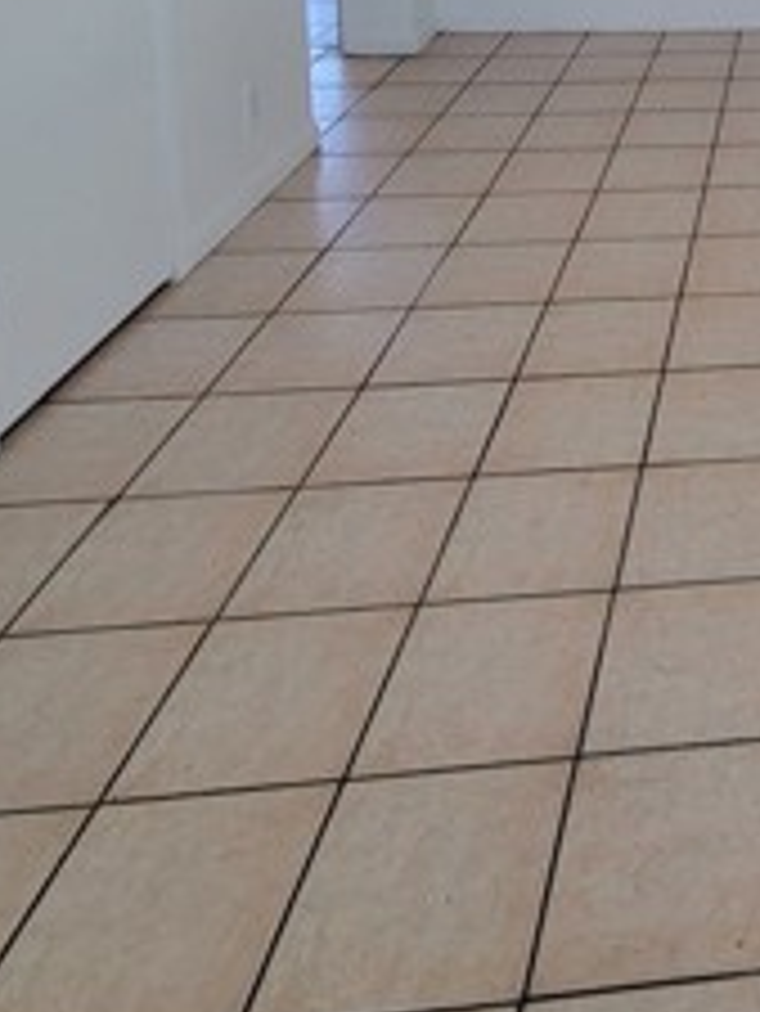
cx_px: 994
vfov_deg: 38.6
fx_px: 1082
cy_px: -171
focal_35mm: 37
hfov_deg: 30.4
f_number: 2.2
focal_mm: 2.2
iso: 80
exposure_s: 1/60
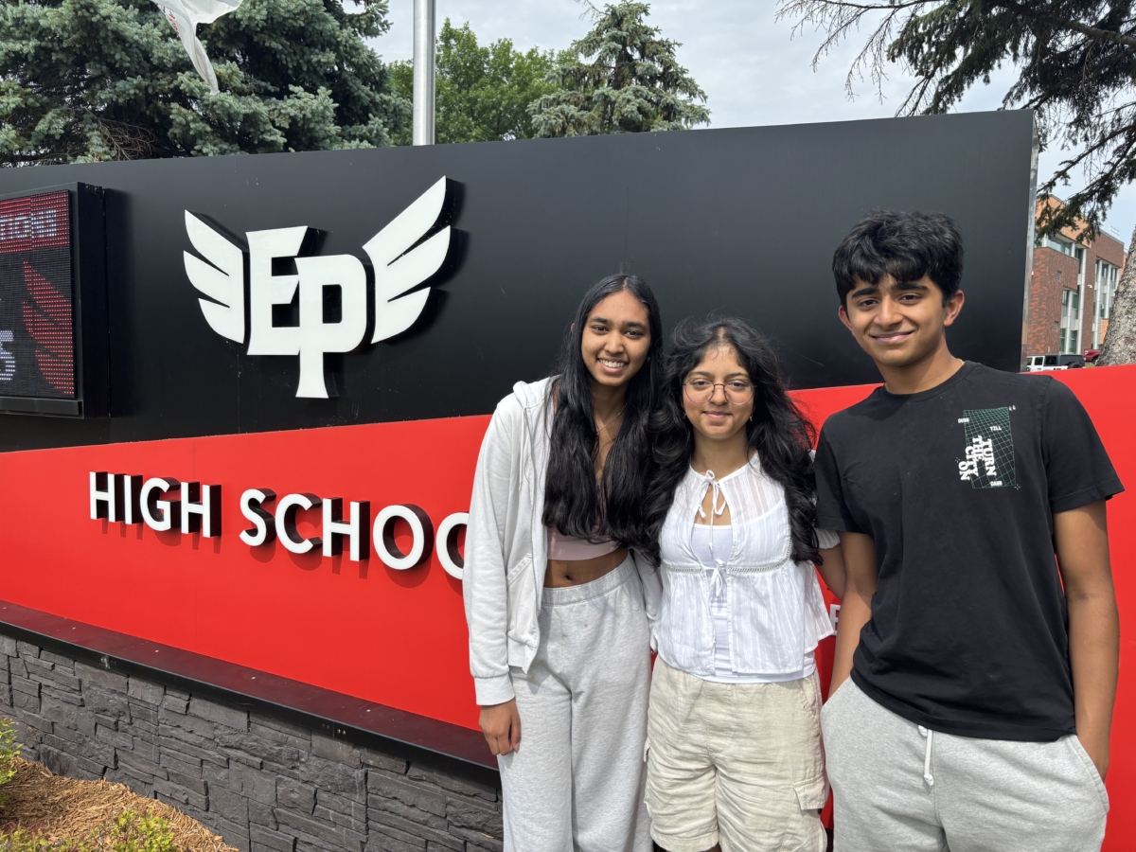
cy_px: 426
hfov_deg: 67.3
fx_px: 853
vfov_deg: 53.1
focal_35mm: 26
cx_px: 568
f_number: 1.6
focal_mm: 5.96
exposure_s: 1/2342
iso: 50
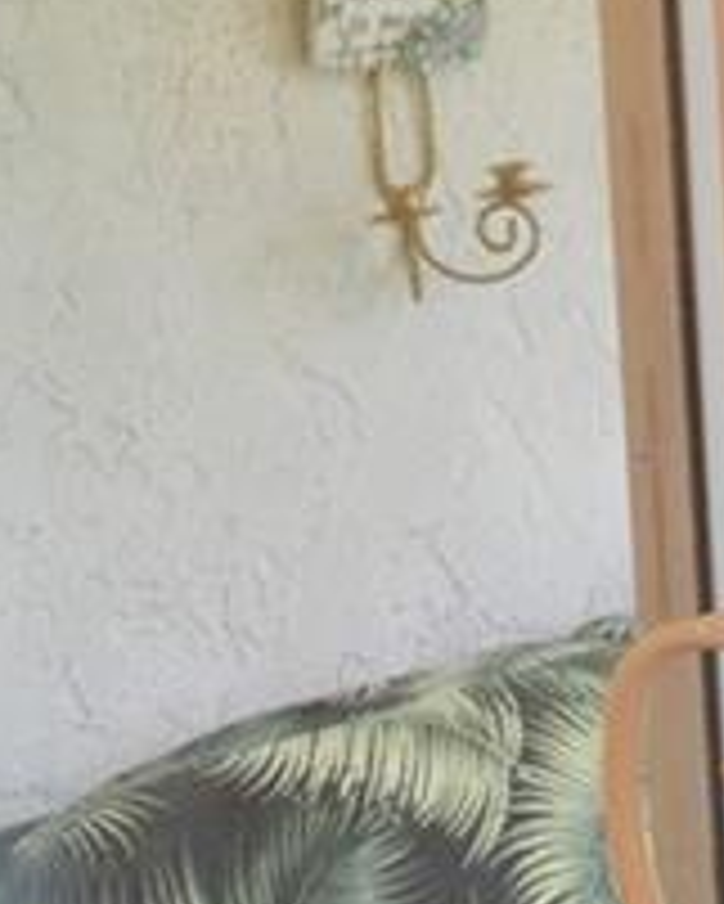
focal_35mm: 115
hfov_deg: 12.9
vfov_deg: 16.7
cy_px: 499
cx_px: 985
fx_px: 3078
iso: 200
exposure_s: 1/80
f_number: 4.5
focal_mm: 16
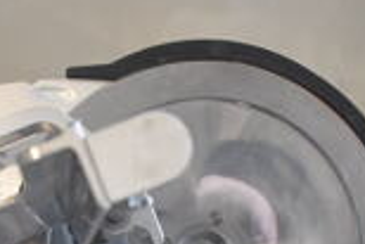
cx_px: 55
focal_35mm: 107
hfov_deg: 18.8
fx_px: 1086
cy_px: 377
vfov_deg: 12.2
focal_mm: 18
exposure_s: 1/125
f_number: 3.5
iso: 1600
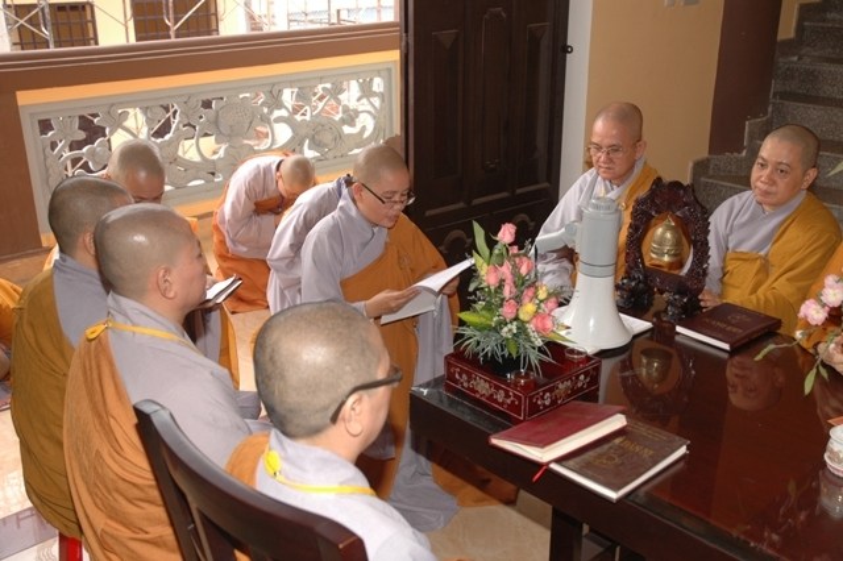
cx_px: 422
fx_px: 948
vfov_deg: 33.0
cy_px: 280
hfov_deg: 47.9
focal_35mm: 40
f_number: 4
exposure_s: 1/60
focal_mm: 27
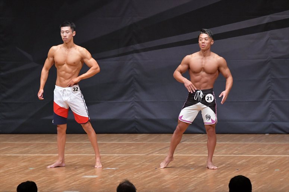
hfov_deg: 8.6
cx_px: 144
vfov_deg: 5.7
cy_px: 96
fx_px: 1926
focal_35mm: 240
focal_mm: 160
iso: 6400
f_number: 5.6
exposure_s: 1/400
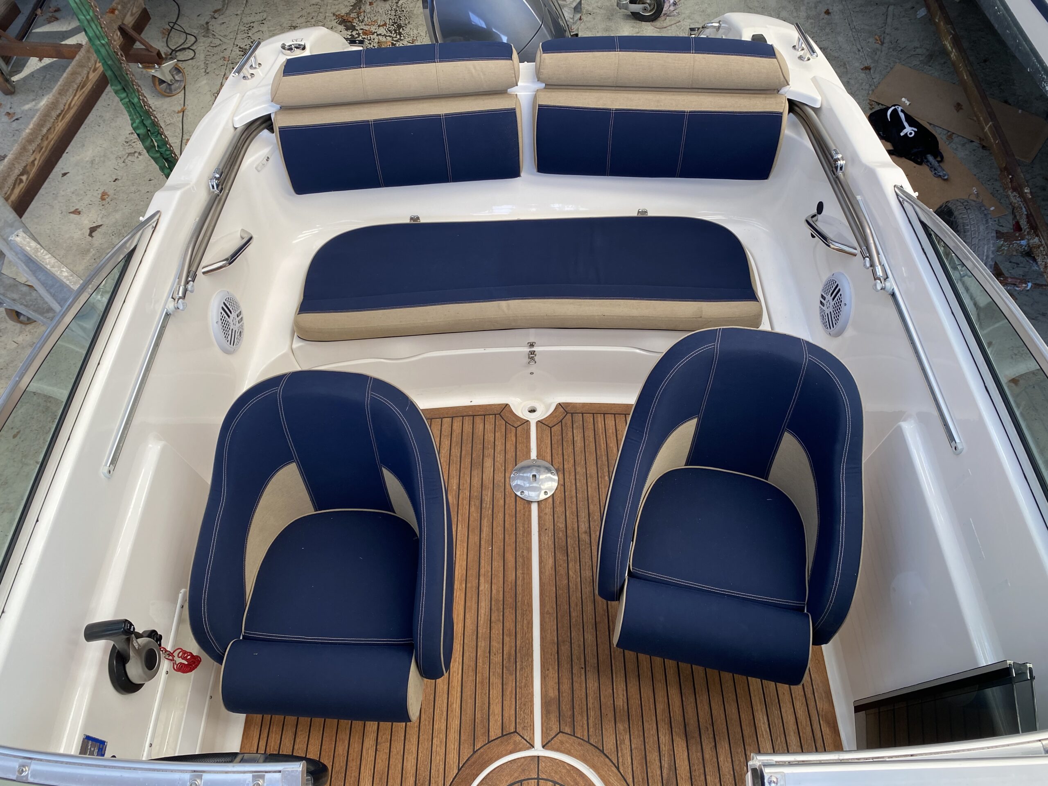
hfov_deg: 67.3
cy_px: 393
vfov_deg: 53.1
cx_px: 524
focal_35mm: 26
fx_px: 787
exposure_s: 1/151
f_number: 1.8
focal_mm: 4.25
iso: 32
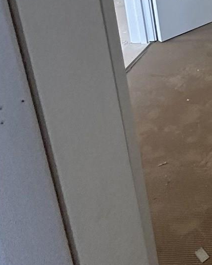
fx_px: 463
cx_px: 411
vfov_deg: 27.0
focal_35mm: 59
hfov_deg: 18.4
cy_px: -78
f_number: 2.2
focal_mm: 2.22
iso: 200
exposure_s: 1/99
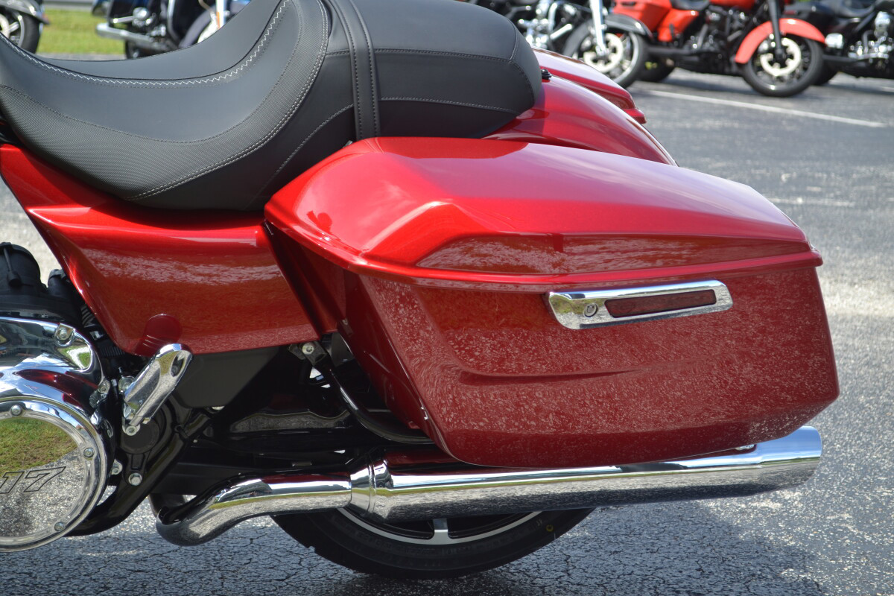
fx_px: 1788
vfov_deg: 18.9
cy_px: 298
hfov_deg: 28.1
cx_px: 447
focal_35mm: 72
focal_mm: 48
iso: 100
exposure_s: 1/160
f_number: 5.3
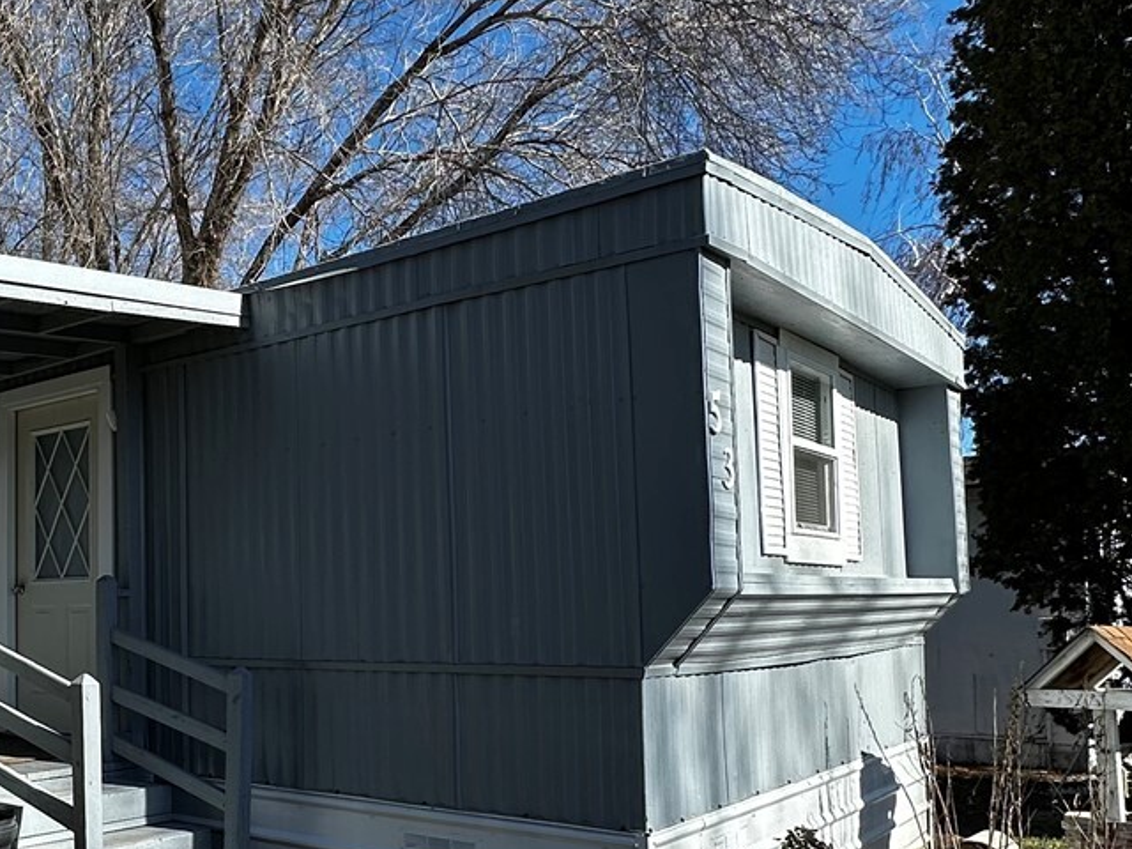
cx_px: 205
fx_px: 1145
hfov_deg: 49.2
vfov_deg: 40.3
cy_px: 547
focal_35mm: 35
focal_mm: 2.22
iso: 40
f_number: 2.2
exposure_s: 1/882
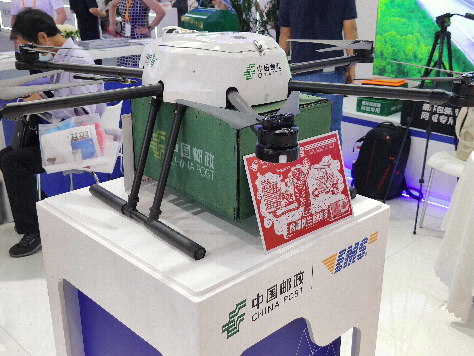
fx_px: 534
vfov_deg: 36.8
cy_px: 178
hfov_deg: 47.9
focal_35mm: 39
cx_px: 237
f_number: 1.75
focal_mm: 4.75
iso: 126
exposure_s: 1/100
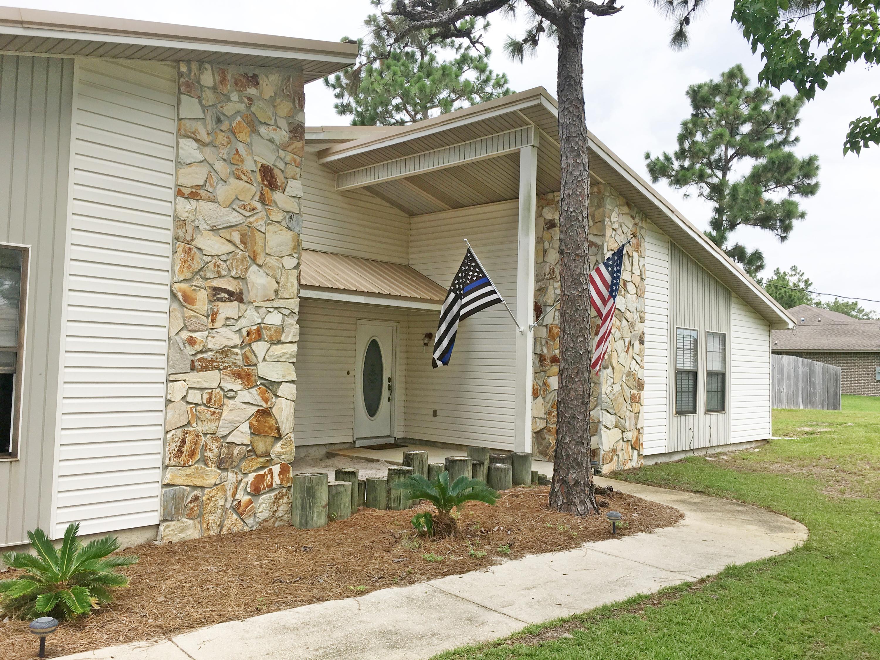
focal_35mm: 29
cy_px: 330
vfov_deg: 48.2
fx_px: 737
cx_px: 440
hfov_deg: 61.7
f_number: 2.2
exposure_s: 1/1326
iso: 25
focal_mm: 4.15
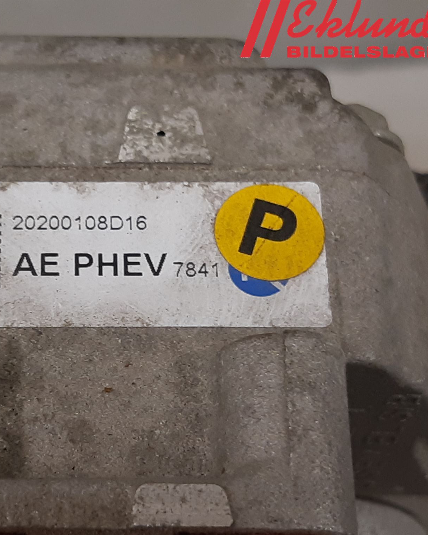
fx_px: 538
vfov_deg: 52.8
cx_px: 97
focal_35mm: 34
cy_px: 267
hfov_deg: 41.8
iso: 100
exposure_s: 1/50
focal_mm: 3.93
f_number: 1.7
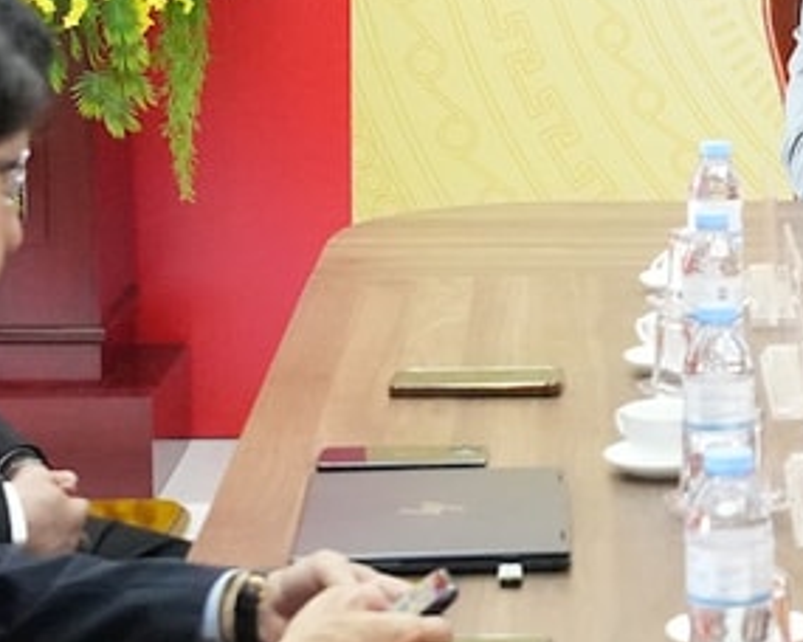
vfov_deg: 10.1
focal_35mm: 152
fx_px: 3612
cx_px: 1116
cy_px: 25
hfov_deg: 12.2
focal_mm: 24
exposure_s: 1/400
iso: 5000
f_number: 4
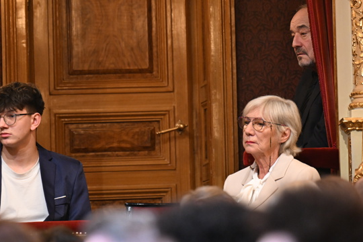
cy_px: 106
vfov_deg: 3.7
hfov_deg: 5.5
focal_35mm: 373
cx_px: 151
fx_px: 3761
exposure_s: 1/80
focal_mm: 195
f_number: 3.5
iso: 2500
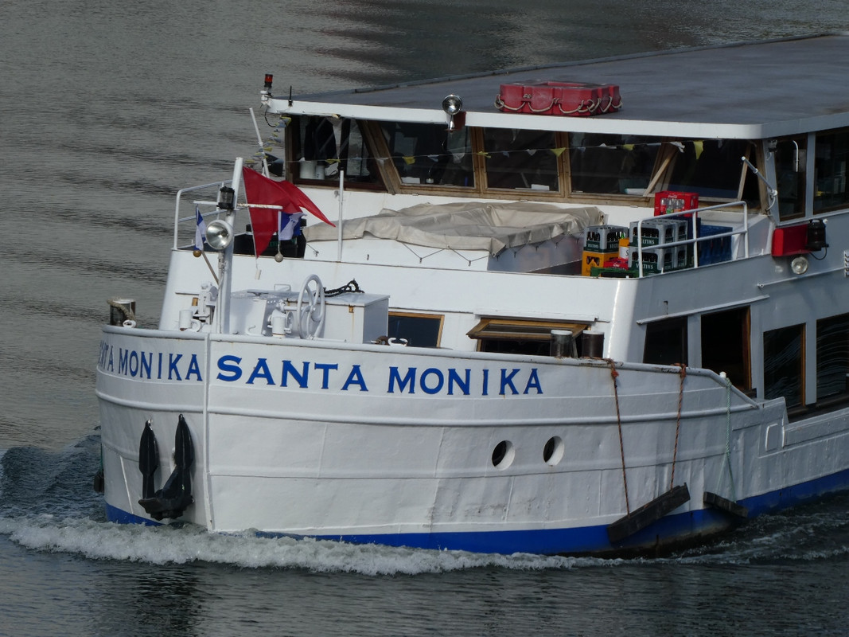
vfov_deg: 4.6
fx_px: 7897
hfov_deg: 6.2
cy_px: 318
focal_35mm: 322
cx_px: 424
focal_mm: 57.7
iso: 80
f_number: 5.9
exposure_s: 1/400
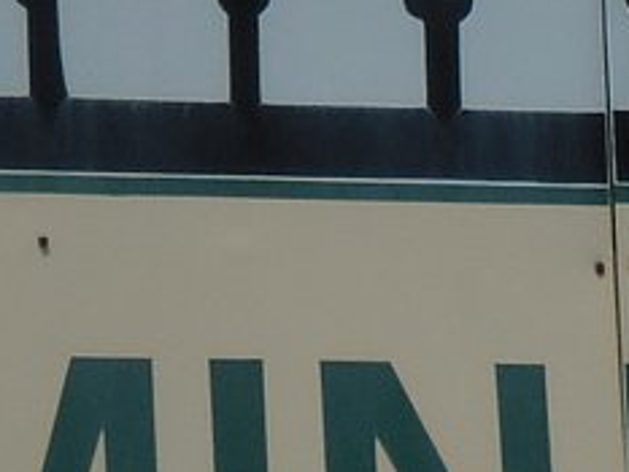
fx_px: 13326
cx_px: 45
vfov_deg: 2.0
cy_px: -120
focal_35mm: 733
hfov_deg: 2.7
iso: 125
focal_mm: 20.4
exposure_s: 1/2000
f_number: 5.1
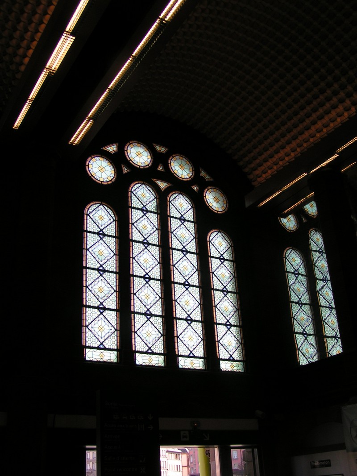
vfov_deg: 49.0
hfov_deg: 37.7
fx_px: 523
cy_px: 238
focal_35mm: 38
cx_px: 178
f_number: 4.5
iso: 50
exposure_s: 1/100
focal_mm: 5.8
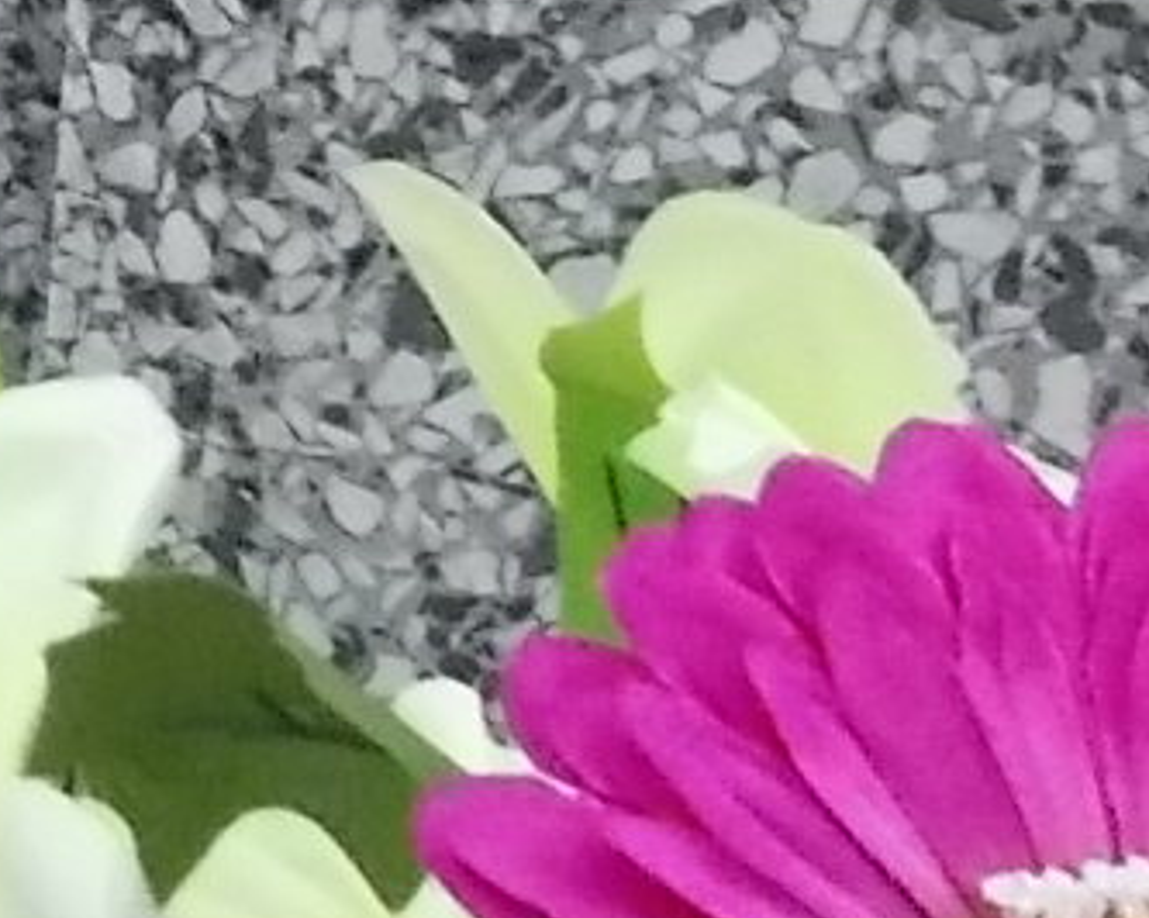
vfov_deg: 12.1
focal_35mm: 122
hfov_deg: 13.2
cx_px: -1266
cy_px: -438
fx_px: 4146
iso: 400
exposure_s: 1/500
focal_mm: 4.6
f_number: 8
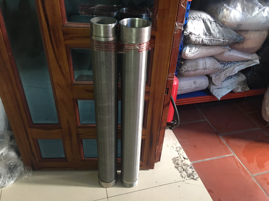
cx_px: 134
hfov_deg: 61.7
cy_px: 100
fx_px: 225
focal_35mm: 29
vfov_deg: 48.2
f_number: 2.2
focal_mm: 4.15
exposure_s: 1/8
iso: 100
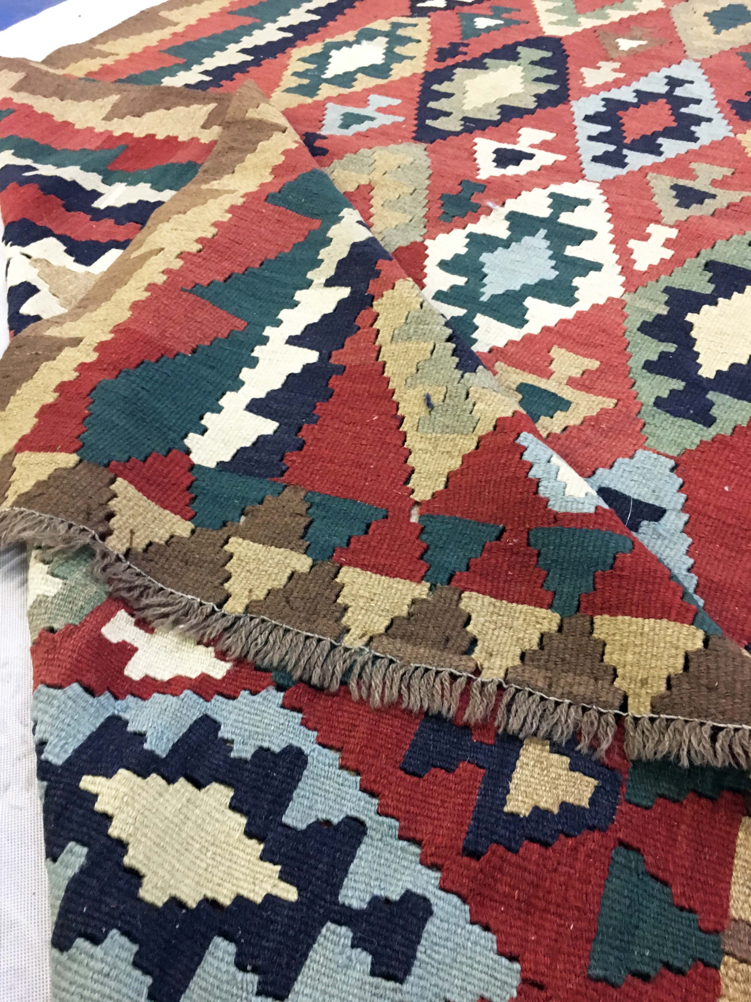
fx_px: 839
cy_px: 501
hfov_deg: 48.2
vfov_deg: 61.7
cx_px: 376
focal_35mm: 29
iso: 500
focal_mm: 4.15
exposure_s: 1/17
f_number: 2.2
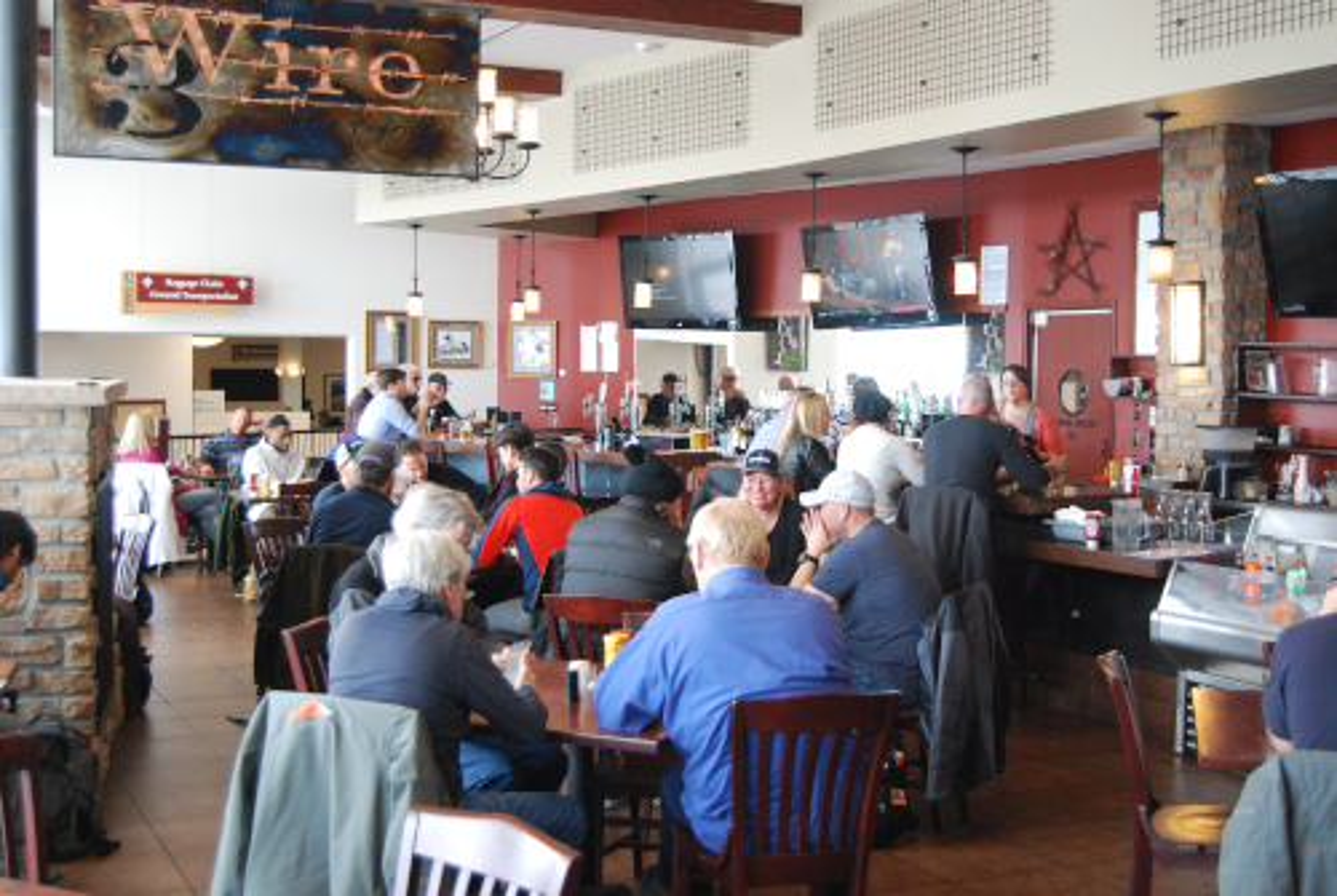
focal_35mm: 46
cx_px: 668
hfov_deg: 42.3
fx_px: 1729
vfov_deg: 29.0
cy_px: 448
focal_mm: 31
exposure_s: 1/100
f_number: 4.5
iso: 800
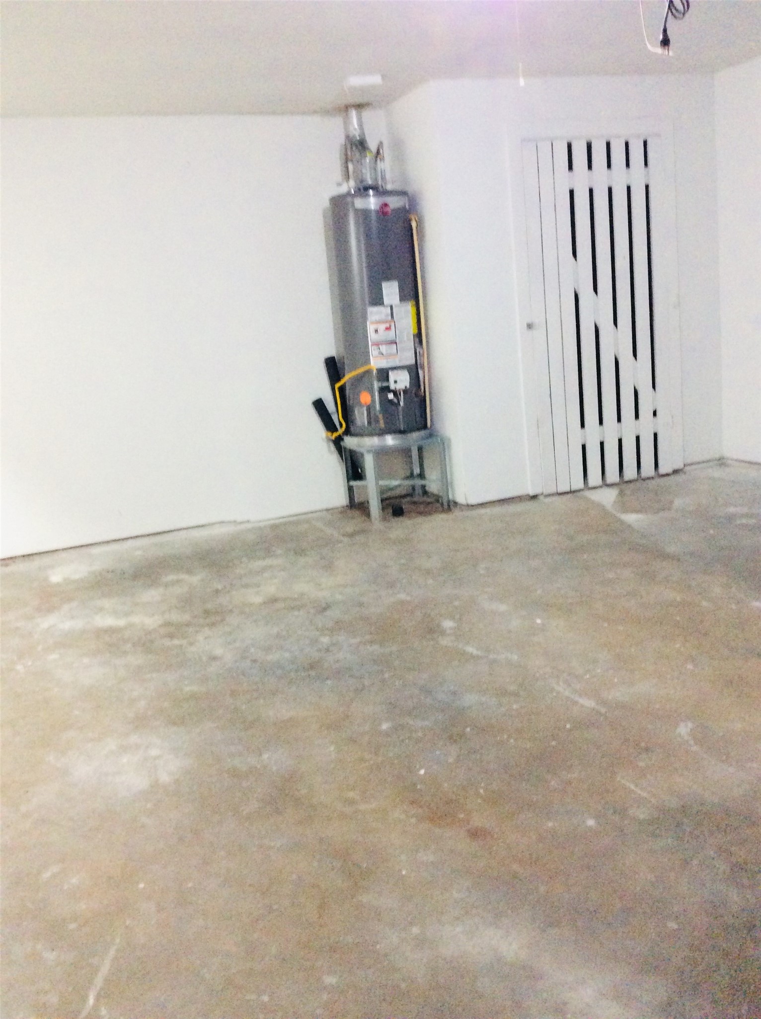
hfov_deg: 44.1
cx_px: 380
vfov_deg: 56.9
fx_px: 940
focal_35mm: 32
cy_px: 510
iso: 250
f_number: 2.4
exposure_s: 1/15
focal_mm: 3.3
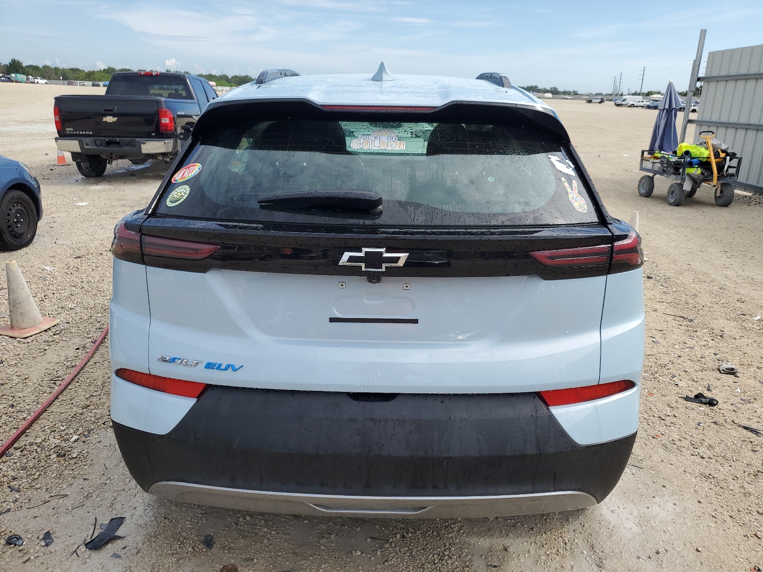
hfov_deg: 67.3
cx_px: 382
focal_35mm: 26
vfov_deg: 53.1
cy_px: 286
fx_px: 573
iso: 50
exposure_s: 1/2500
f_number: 1.5
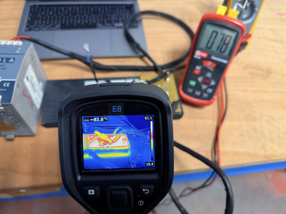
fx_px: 198
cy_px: 107
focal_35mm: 24
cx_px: 143
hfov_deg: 71.6
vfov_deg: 56.8
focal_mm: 6.76
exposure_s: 1/98
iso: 125
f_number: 1.78
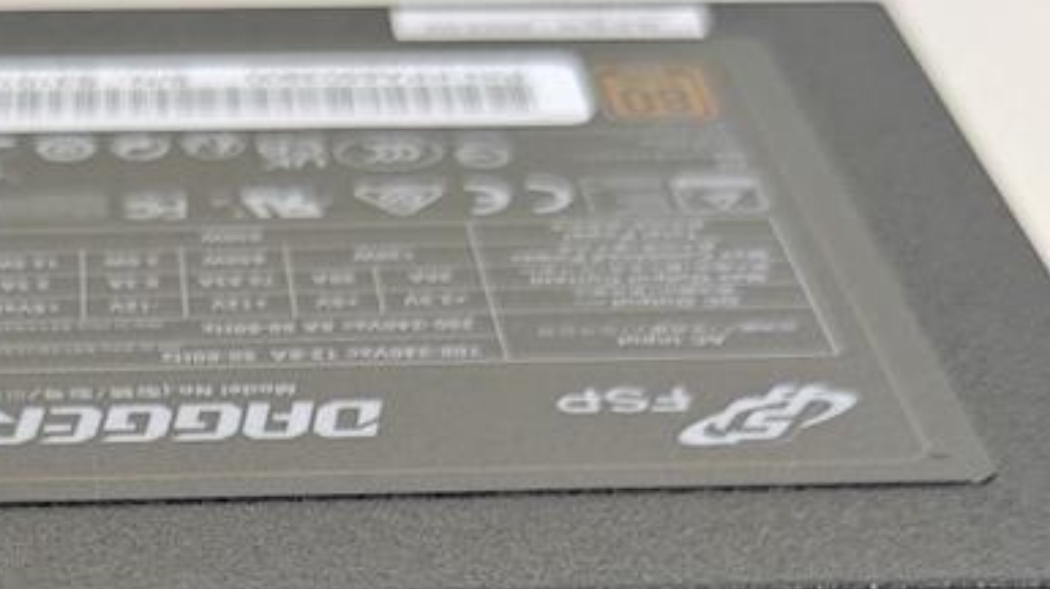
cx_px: 225
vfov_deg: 11.7
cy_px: 950
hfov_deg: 21.6
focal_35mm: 98
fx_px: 2727
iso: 286
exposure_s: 1/33
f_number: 1.85
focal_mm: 6.78
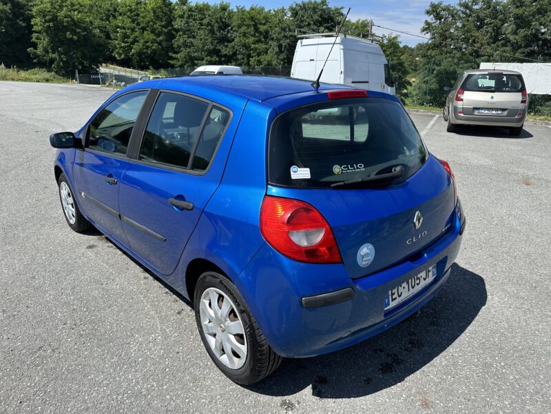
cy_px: 207
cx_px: 276
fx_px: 382
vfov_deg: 56.8
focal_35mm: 24
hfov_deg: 71.6
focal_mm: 6.86
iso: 80
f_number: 1.78
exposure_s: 1/3058
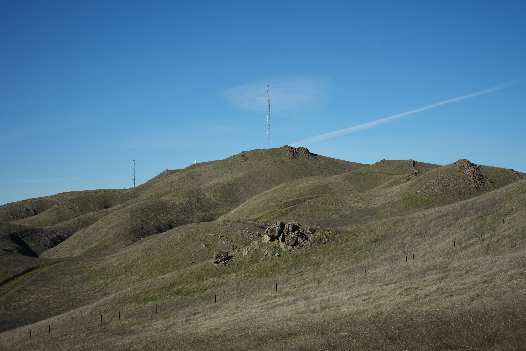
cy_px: 176
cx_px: 263
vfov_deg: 21.2
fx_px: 935
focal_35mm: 64
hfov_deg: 31.4
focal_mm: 64
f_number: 5.6
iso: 160
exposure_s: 1/1250
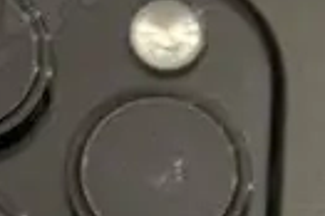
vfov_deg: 2.6
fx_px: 4580
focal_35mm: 508
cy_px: 814
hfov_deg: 4.0
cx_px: 744
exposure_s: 1/33
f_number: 1.78
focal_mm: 6.76
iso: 250
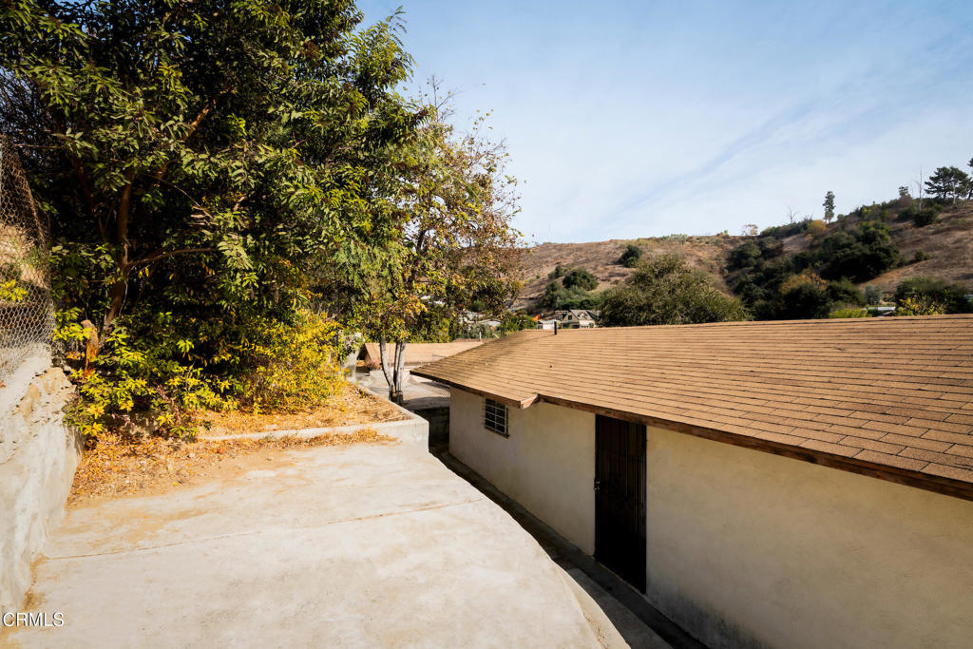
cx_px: 486
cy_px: 324
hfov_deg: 93.3
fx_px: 460
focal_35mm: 17
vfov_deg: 70.5
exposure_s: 1/80
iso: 64
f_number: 10
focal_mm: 17
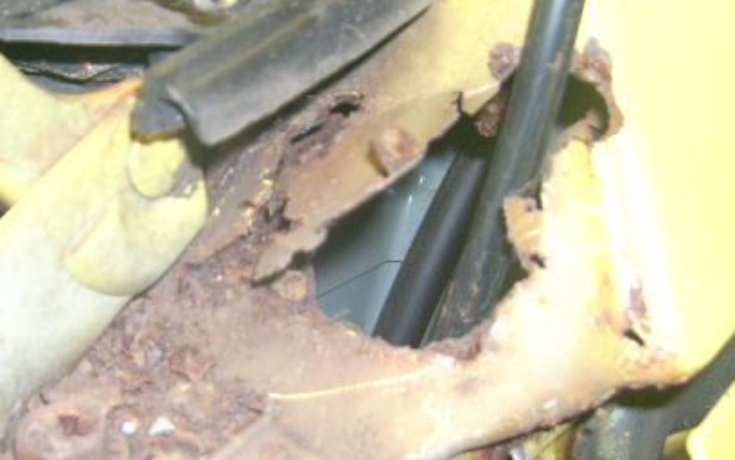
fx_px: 1162
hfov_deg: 34.9
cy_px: 250
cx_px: 284
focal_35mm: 58
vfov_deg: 22.4
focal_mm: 5.95
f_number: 2.8
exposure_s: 1/60
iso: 100
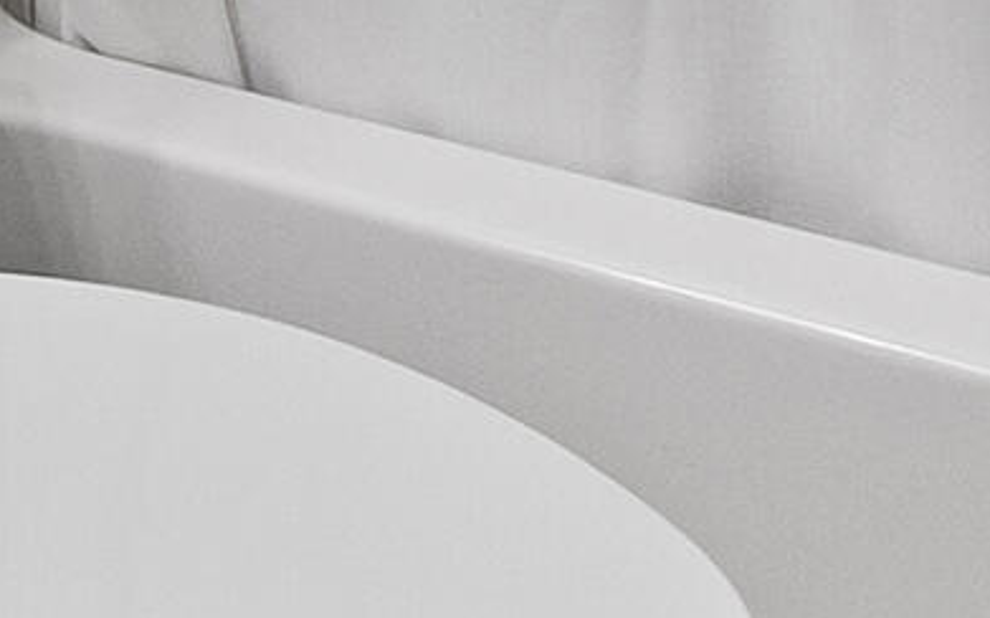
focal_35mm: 121
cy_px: -1279
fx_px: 3263
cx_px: -301
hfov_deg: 16.3
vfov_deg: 8.8
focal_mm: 16
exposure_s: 1/10
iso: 800
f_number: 9
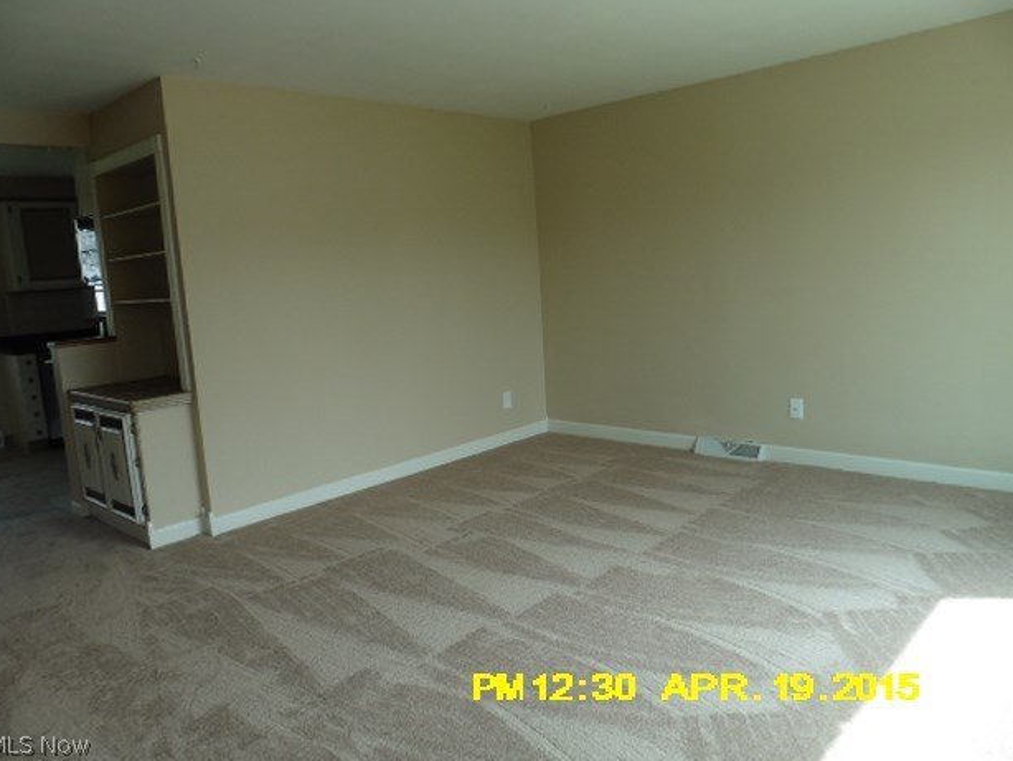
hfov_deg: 69.4
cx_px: 510
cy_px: 366
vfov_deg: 54.9
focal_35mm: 25
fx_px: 732
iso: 100
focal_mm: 4.3
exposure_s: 1/100
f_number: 4
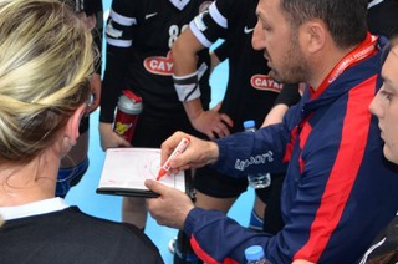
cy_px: 95
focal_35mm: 66
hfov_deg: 30.2
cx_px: 122
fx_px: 729
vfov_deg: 20.5
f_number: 3.8
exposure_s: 1/60
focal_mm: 21
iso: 800
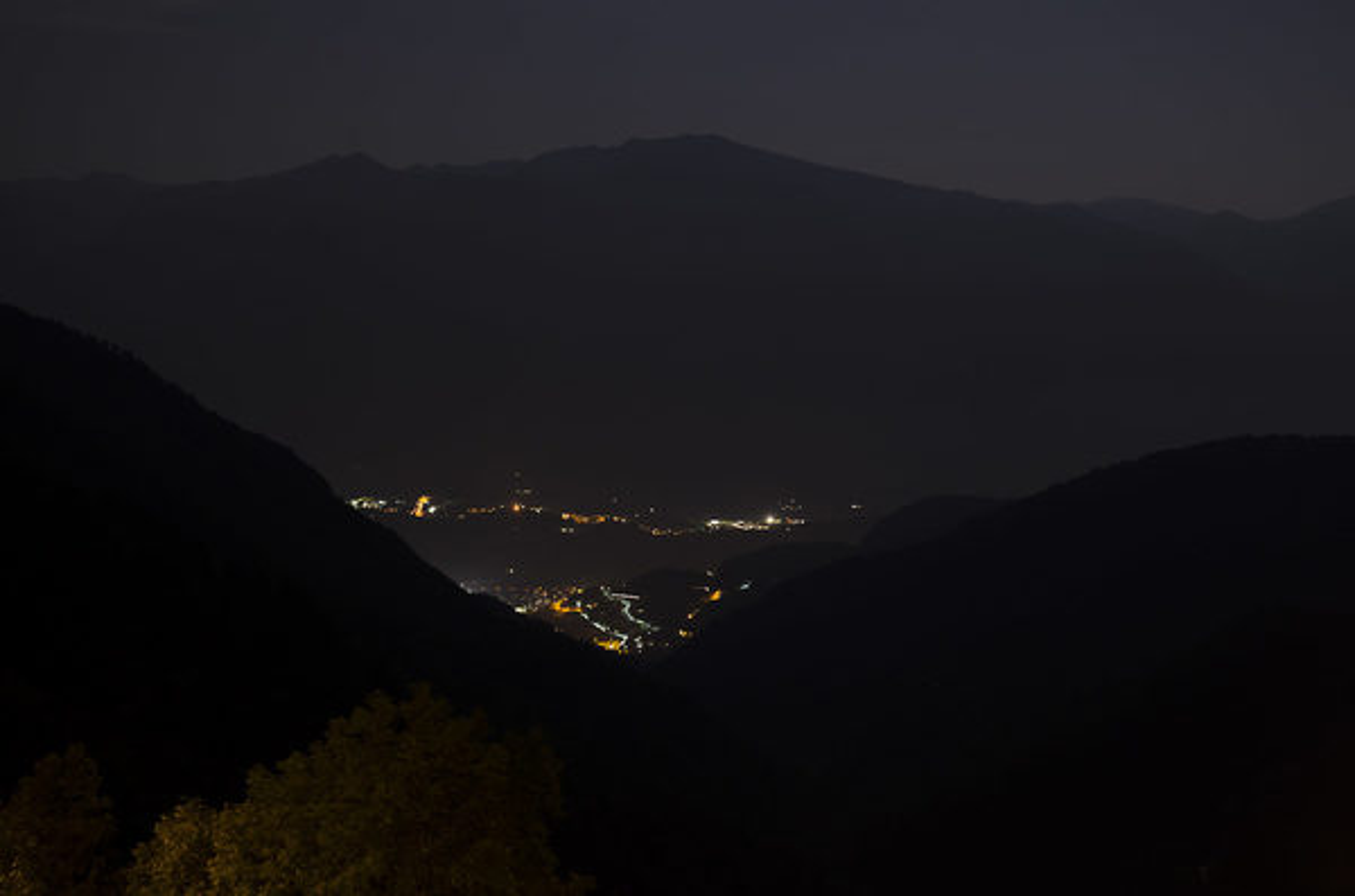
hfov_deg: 37.9
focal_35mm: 52
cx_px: 678
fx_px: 1971
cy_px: 448
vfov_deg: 25.6
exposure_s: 8
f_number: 2.8
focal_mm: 35
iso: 160
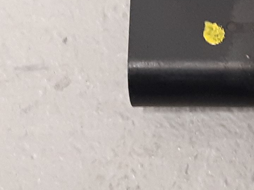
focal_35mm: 74
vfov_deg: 19.9
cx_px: 310
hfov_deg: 23.8
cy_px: 102
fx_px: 543
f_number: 1.7
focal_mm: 3.93
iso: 250
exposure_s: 1/33
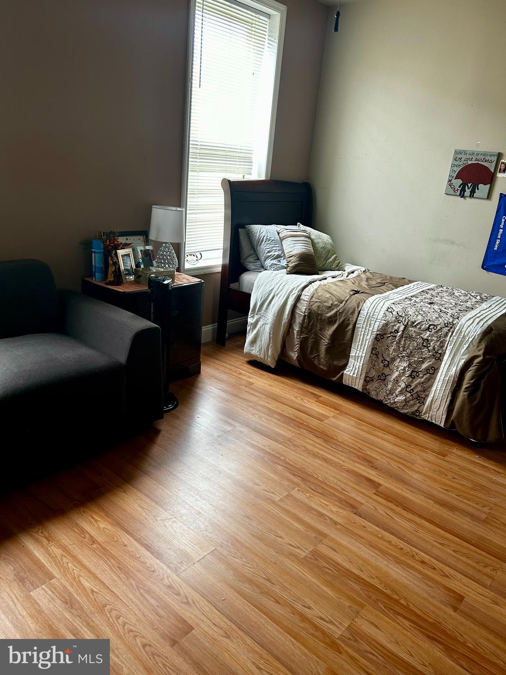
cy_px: 338
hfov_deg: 53.1
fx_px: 507
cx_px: 253
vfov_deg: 67.3
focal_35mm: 26
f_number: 1.5
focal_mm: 5.7
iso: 125
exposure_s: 1/97
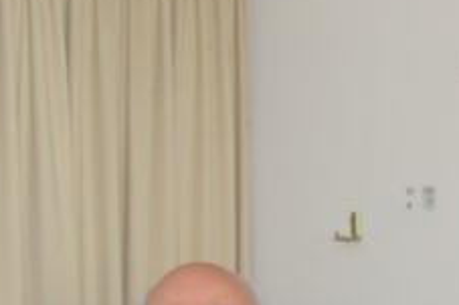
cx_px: 552
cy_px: 530
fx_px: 2586
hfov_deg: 10.0
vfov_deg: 6.6
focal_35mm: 203
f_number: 5
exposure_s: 1/80
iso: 800
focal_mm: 30
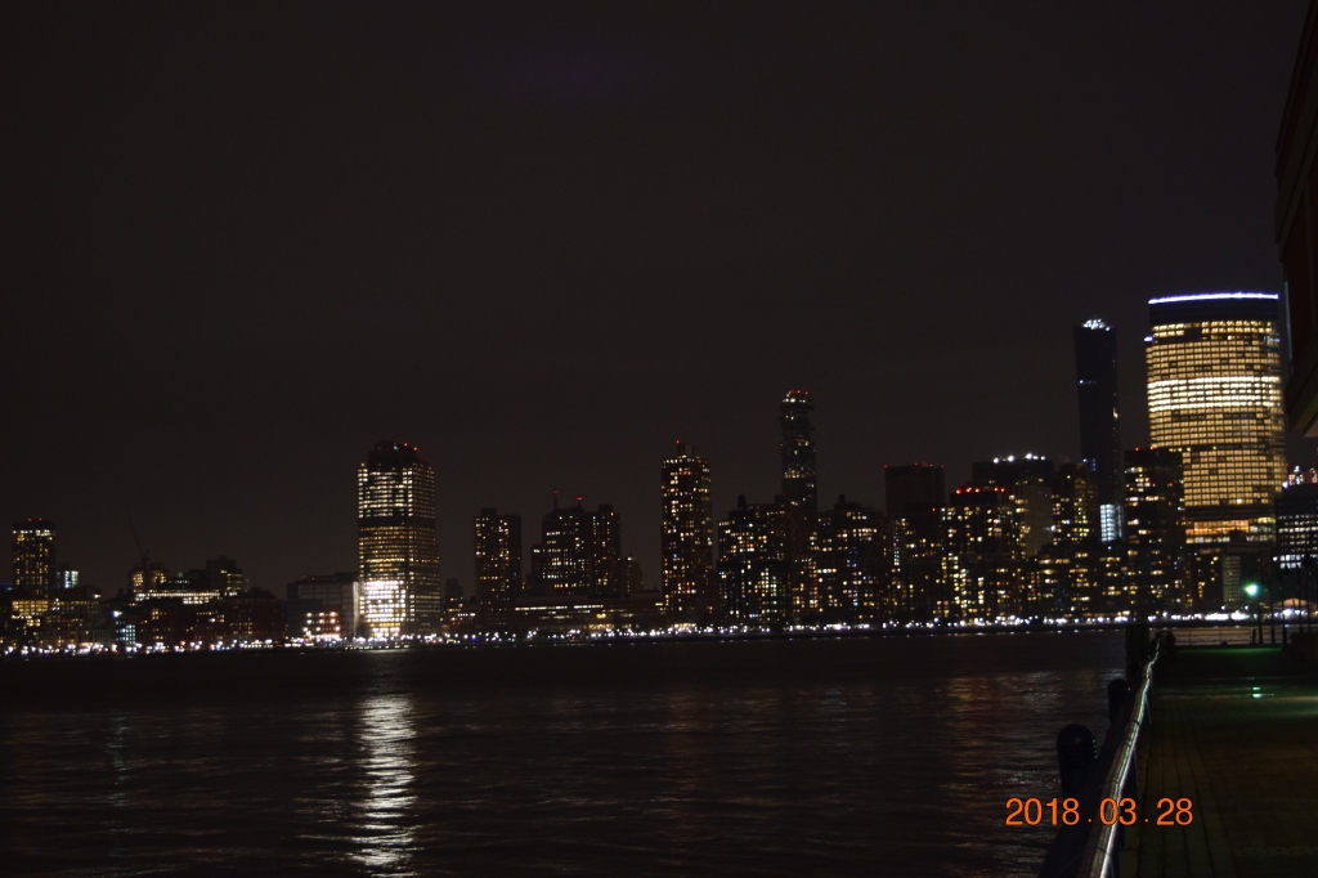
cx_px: 659
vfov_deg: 23.8
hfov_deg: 35.1
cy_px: 439
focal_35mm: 57
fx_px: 2086
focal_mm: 38
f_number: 4.8
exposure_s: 1/8
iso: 1600
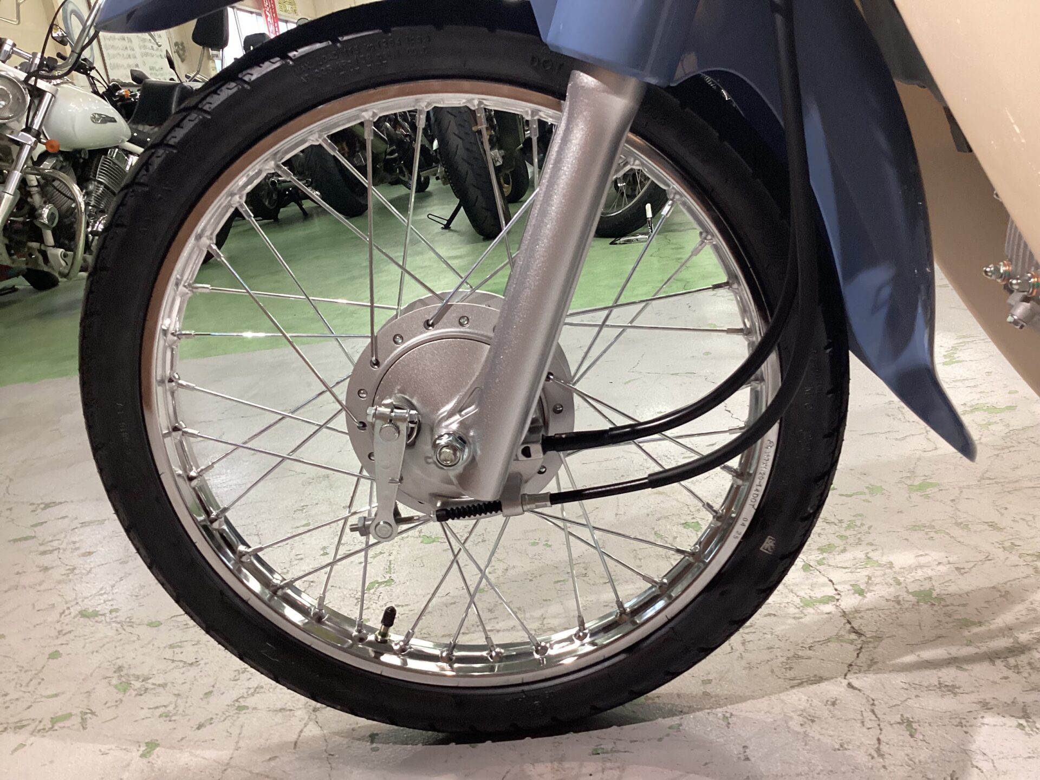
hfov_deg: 58.4
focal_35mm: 31
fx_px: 931
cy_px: 390
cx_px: 520
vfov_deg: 45.4
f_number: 2.4
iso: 200
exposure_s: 1/60
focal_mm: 3.3
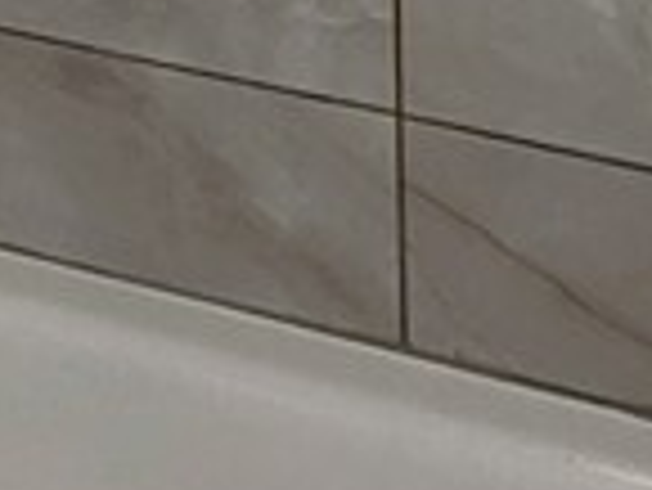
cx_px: -164
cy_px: -1025
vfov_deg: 9.7
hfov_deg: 16.6
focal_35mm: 113
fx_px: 2130
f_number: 2.2
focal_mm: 2.35
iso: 65
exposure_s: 1/24
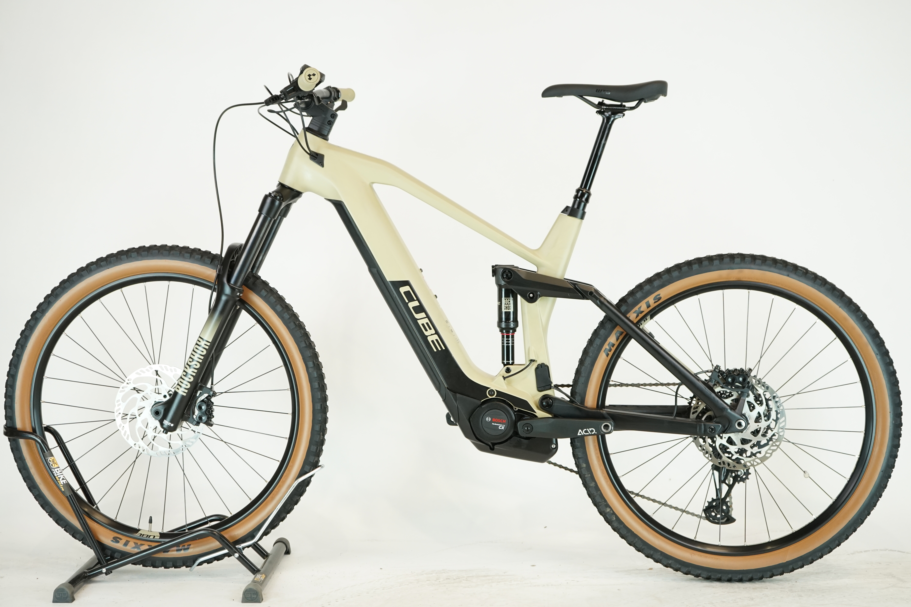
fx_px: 1468
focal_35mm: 58
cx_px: 456
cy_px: 304
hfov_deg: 34.5
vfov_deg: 23.4
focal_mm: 58
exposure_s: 1/200
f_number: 5
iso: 1250
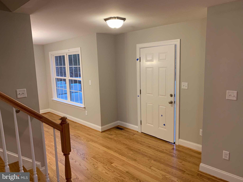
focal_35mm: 26
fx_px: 183
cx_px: 122
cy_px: 91
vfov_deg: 53.1
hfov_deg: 67.3
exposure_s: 1/60
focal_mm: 4.25
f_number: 1.8
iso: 160
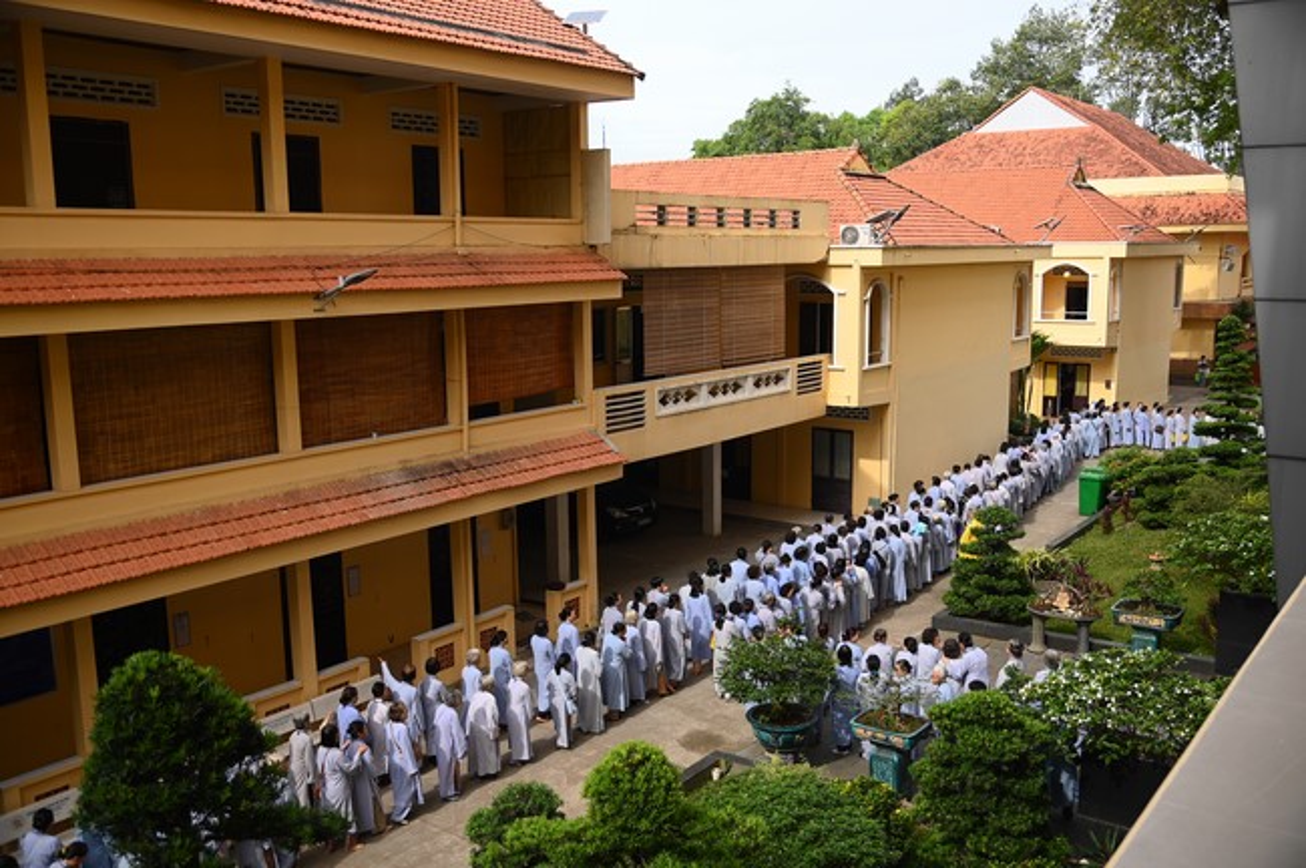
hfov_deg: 60.3
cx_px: 653
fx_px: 1123
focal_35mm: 31
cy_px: 434
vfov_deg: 42.2
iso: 160
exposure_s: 1/640
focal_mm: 31
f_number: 4
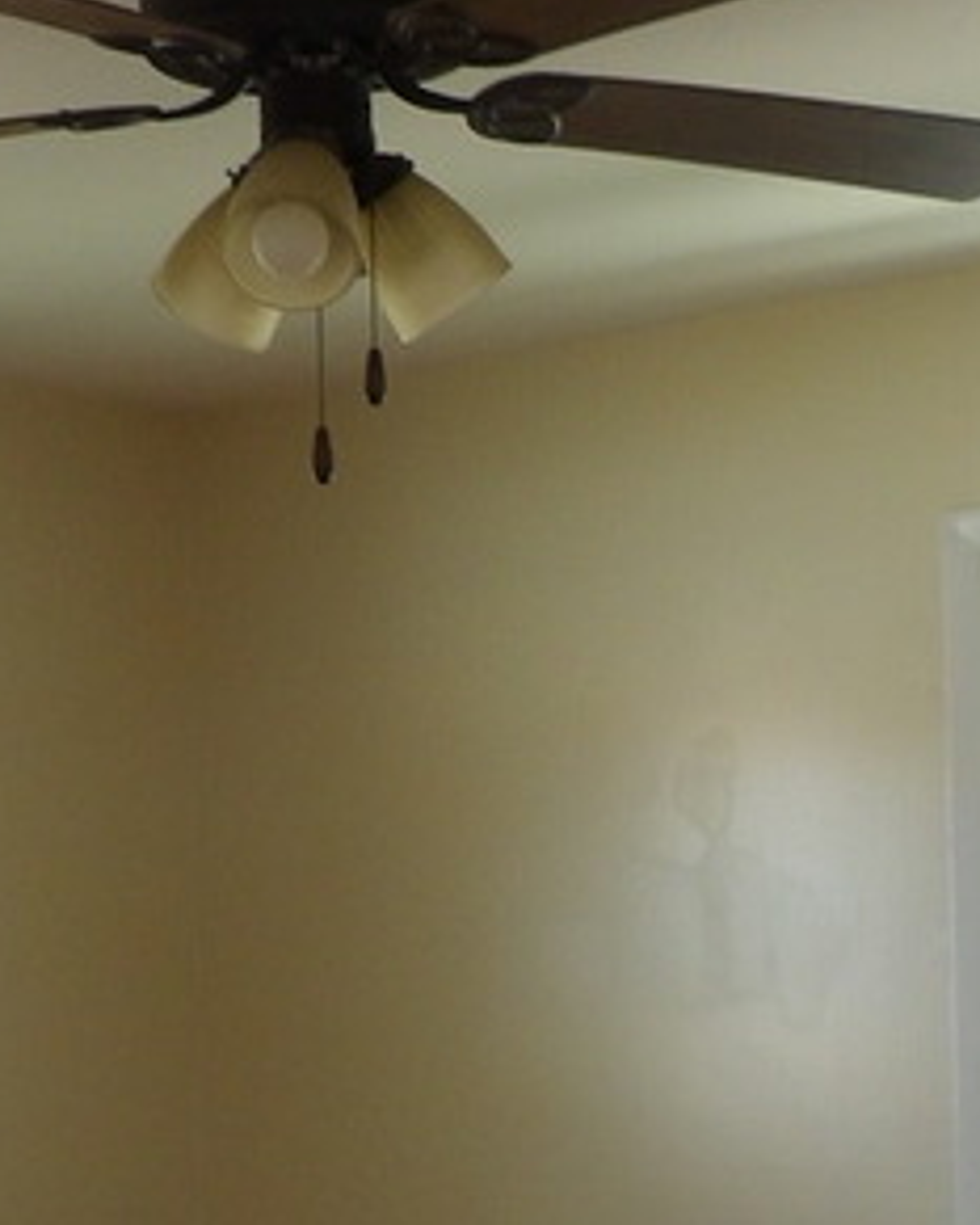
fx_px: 3153
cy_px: 1010
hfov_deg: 17.7
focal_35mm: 87
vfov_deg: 21.6
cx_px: 475
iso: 147
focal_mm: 4.3
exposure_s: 1/33
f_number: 3.2
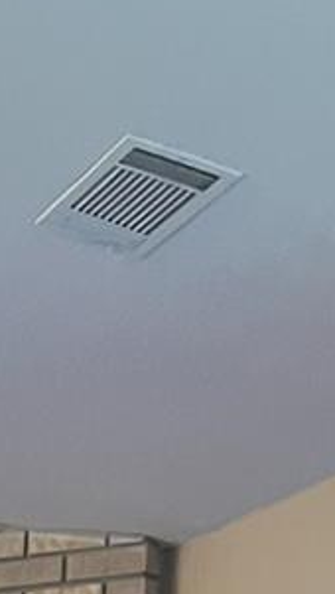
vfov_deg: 12.0
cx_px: -415
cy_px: 1458
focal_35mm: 141
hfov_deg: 8.1
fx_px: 2220
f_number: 1.5
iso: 640
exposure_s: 1/40
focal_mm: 5.7
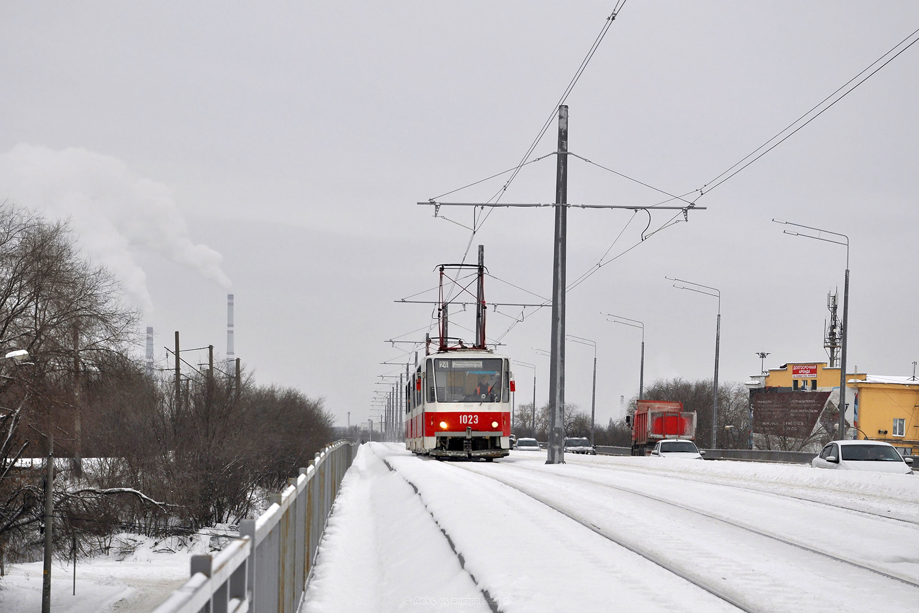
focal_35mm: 93
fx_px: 2374
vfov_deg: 14.7
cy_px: 306
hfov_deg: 21.9
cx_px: 460
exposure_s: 1/500
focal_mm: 62
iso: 200
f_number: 8
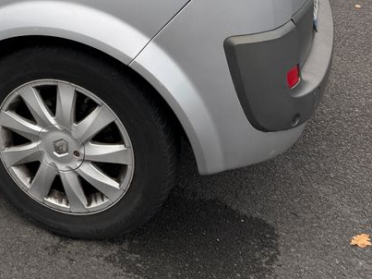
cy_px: -44
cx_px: -64
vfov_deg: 22.4
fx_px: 655
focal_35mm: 61
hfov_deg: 28.1
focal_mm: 6.76
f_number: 1.78
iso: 80
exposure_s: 1/612
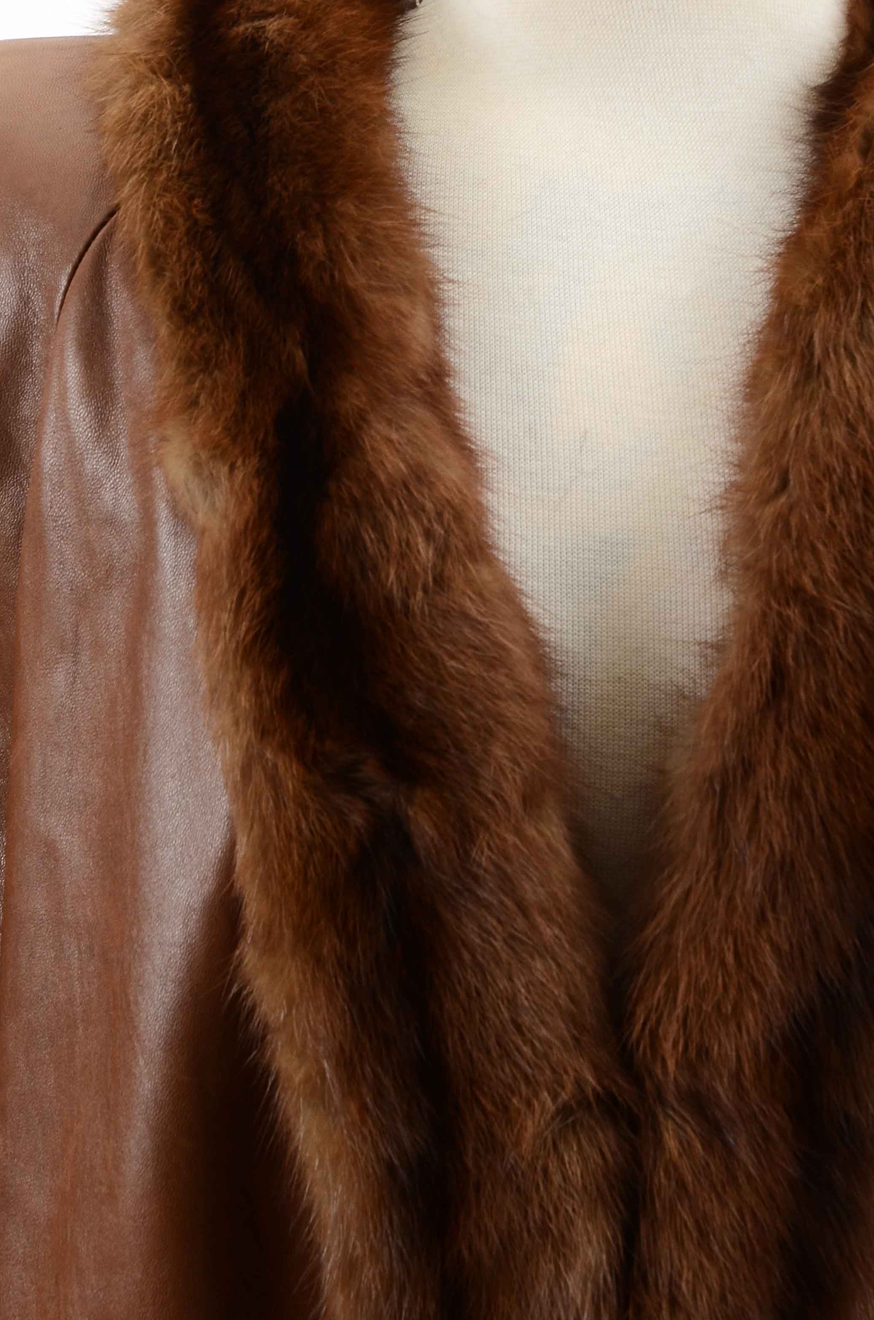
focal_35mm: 249
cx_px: 639
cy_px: 585
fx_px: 9102
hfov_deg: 5.5
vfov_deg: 8.3
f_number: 8
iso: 160
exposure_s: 1/80
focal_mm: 105
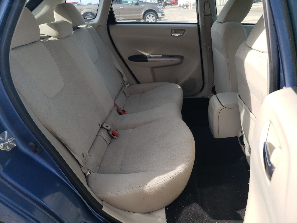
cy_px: 112
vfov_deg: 53.1
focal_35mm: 26
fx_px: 223
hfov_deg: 67.3
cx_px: 148
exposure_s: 1/833
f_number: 1.5
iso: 50
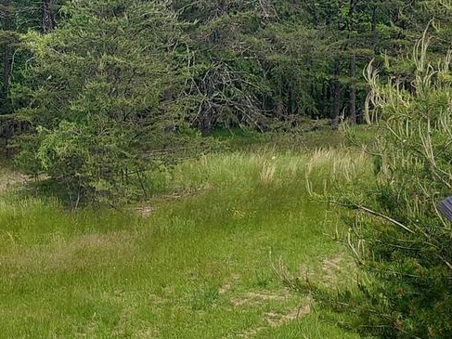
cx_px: 71
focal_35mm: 101
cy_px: -72
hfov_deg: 19.2
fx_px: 1318
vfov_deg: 14.2
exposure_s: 1/884
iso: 40
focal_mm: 5.23
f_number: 1.8
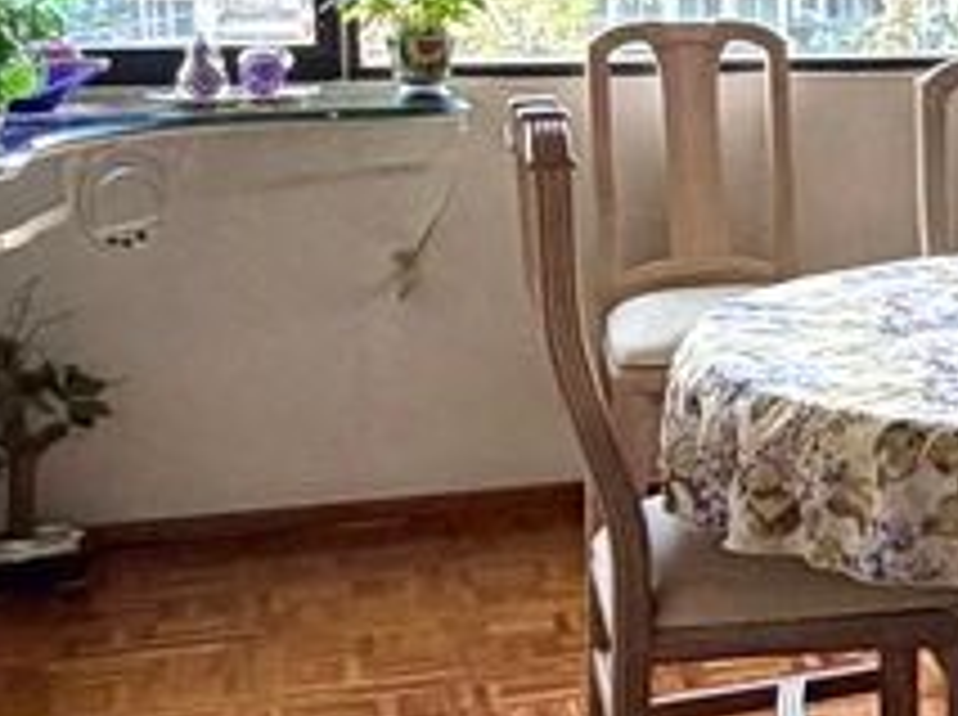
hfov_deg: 22.3
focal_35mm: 79
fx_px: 2183
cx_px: 1237
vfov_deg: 18.5
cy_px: 194
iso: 160
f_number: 2.2
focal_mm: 2.22
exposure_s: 1/121
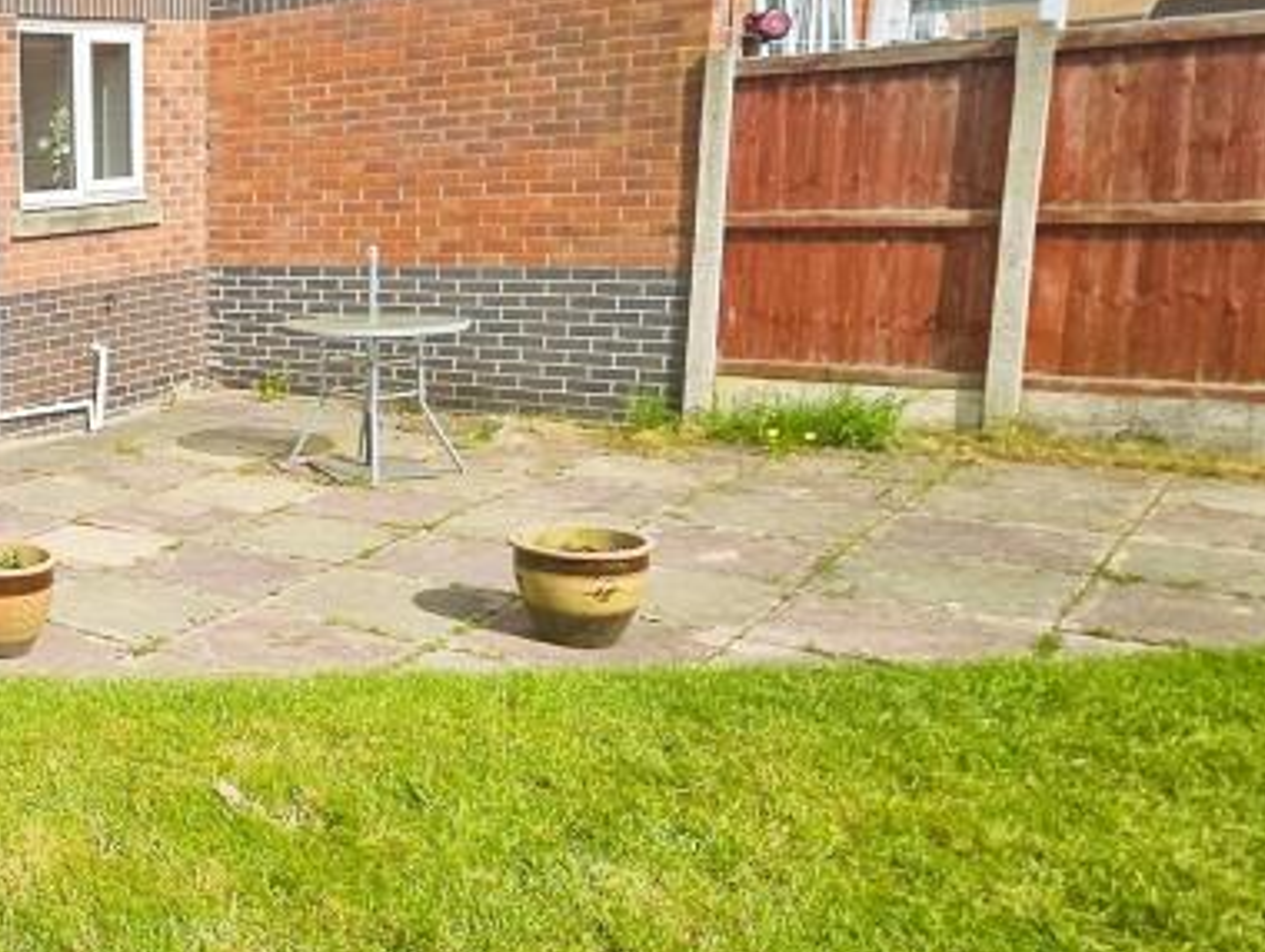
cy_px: 468
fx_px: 1281
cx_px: -296
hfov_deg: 37.6
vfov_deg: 40.8
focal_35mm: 35
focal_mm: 1.7
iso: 32
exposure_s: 1/1304
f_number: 2.2
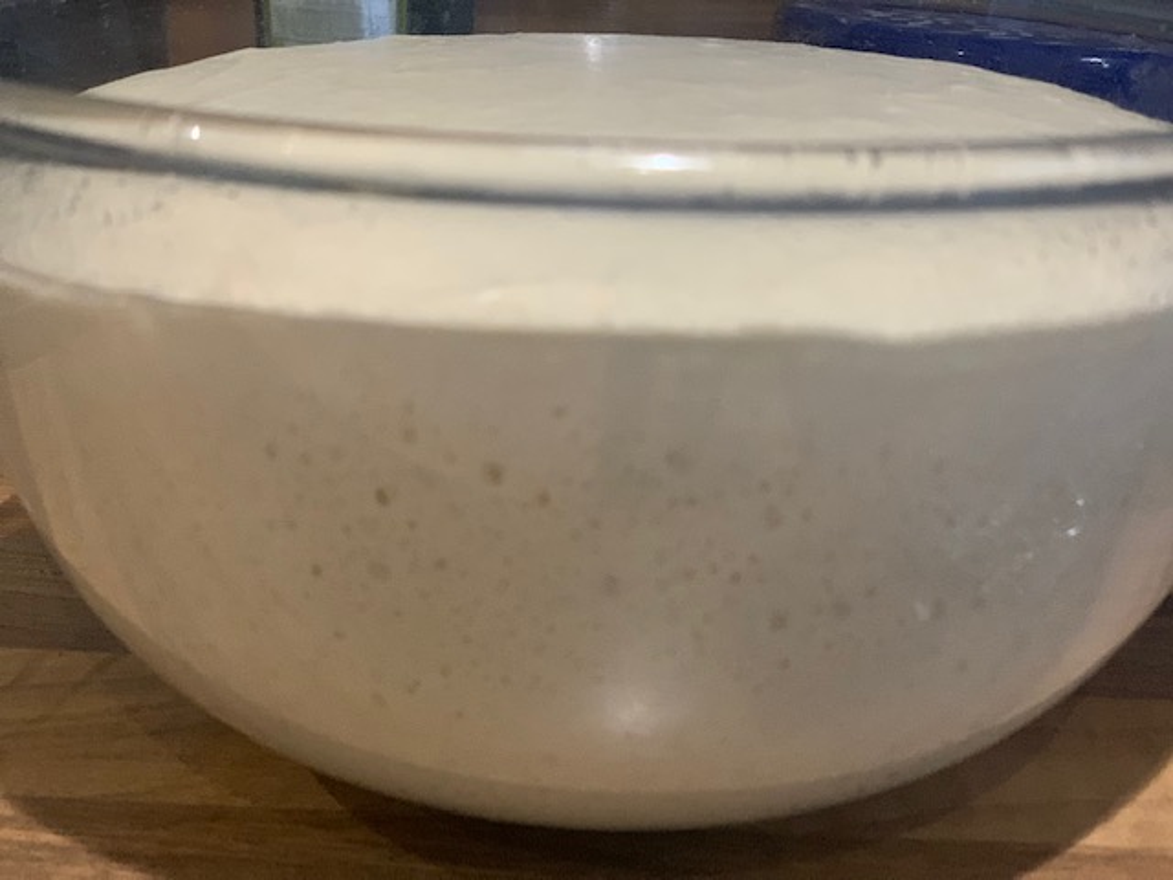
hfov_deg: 36.8
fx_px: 1762
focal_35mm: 52
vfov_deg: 28.0
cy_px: 440
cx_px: 586
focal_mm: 6
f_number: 2.4
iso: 400
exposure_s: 1/50
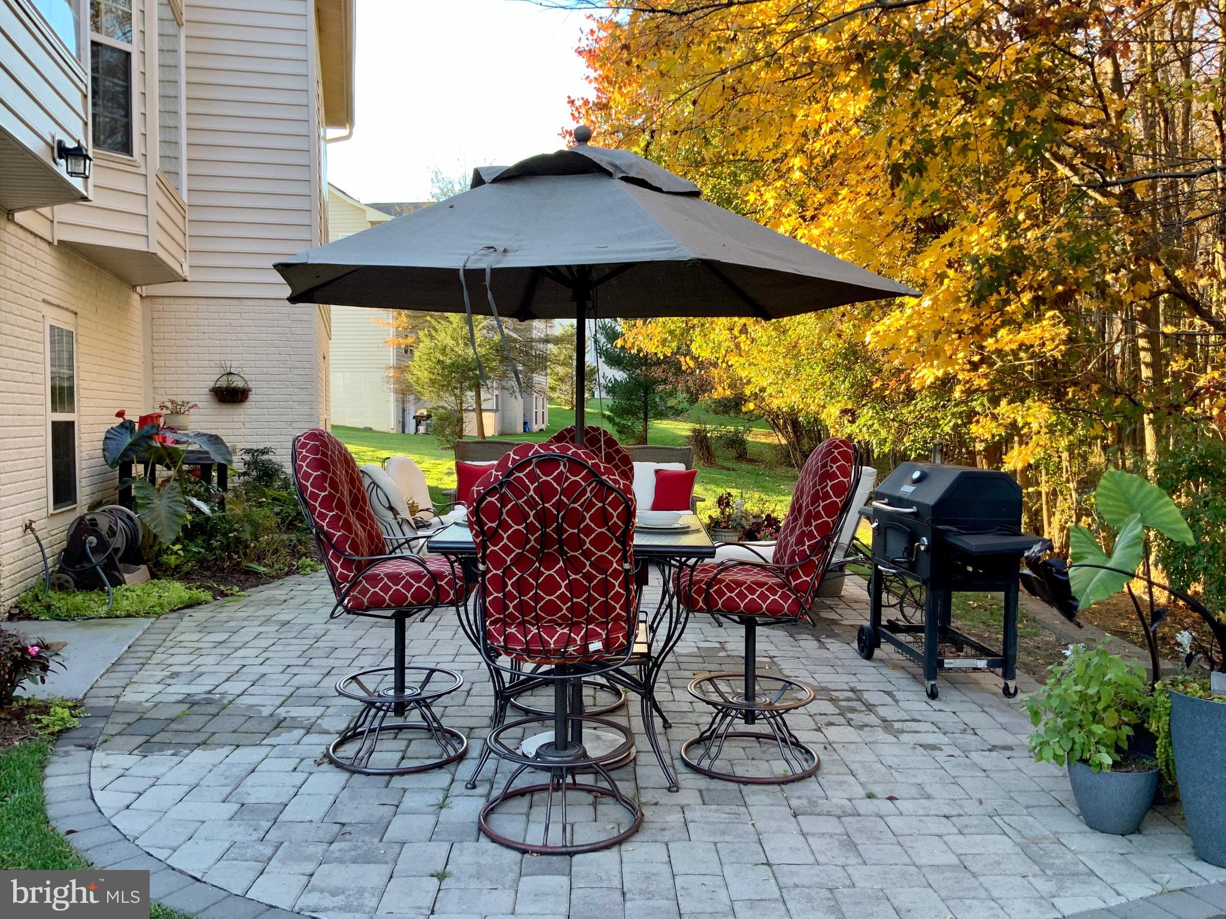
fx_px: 1027
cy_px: 460
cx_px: 613
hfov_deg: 61.7
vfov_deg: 48.2
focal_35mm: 29
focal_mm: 3
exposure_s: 1/122
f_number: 1.8
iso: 40
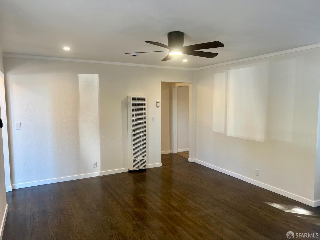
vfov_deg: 53.1
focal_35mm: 26
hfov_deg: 67.3
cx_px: 160
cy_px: 120
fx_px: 240
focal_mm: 5.7
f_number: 1.5
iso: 100
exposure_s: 1/120
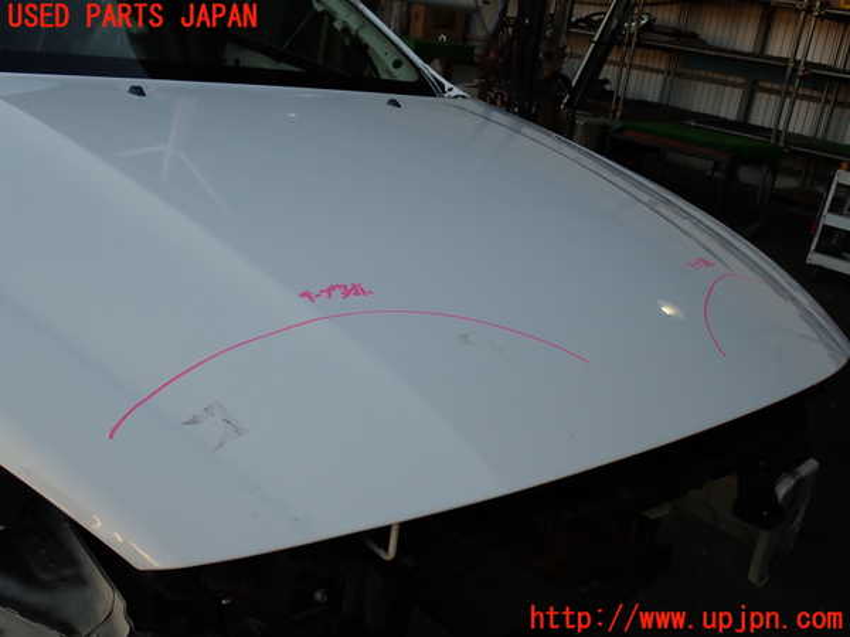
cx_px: 425
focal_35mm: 38
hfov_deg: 49.0
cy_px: 318
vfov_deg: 37.7
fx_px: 933
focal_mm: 6.83
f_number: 3.5
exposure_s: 1/250
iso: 100
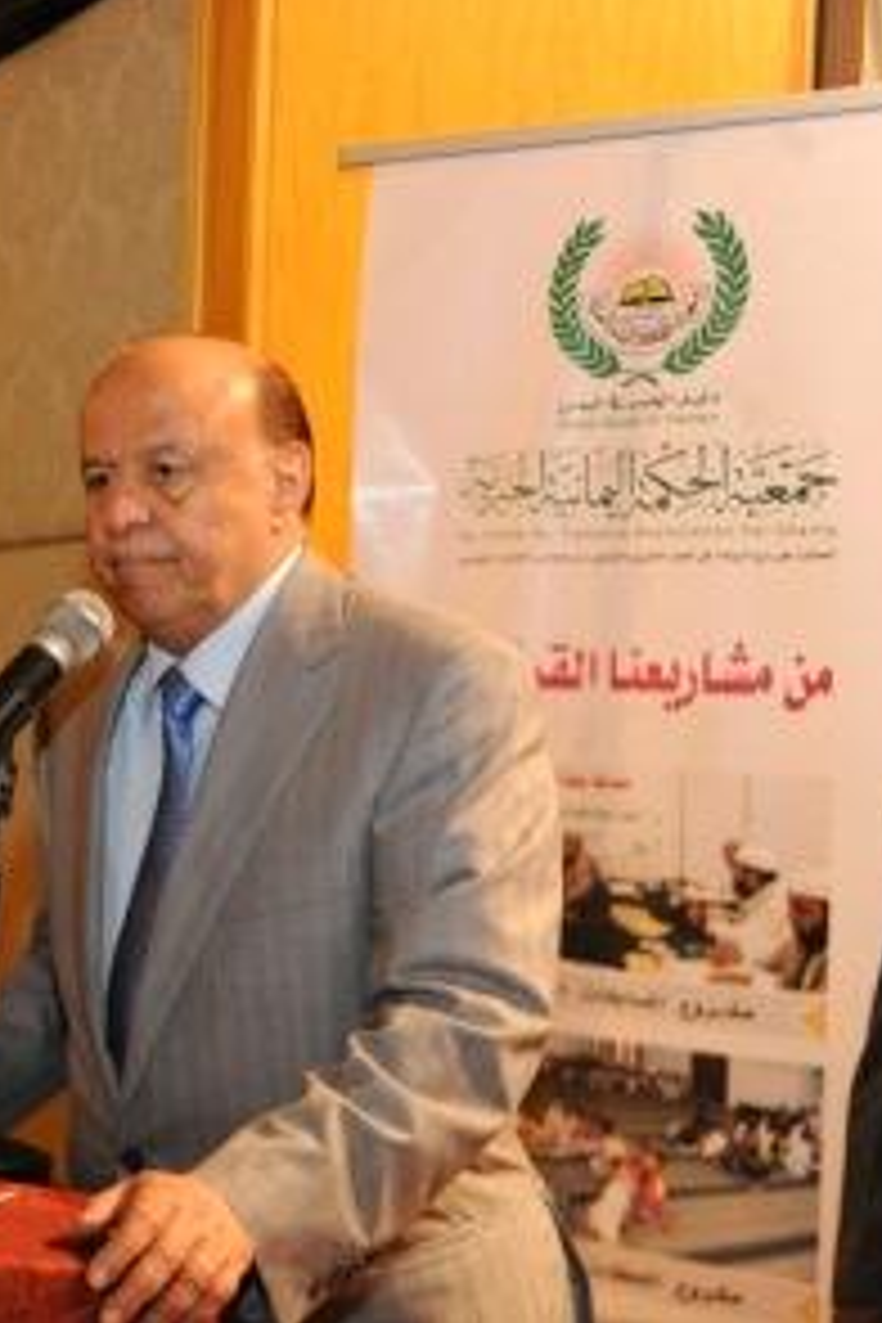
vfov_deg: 32.9
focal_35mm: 61
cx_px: 86
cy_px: 655
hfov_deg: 21.7
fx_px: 2242
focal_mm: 40
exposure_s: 1/125
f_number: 3.2
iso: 1000
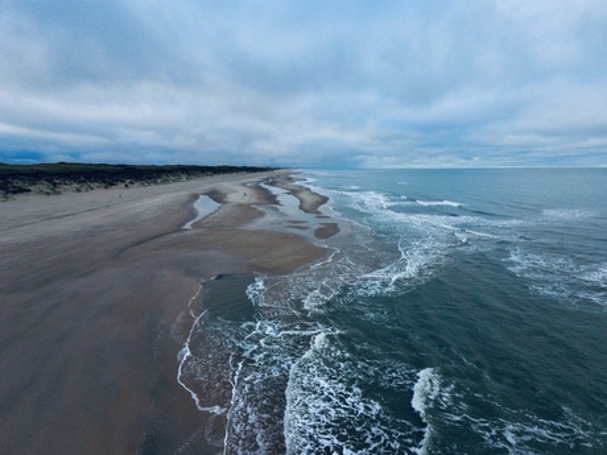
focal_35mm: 16
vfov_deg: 78.1
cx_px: 304
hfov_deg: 94.5
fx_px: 281
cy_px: 228
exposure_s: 1/320
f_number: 2.2
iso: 140
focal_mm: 3.05
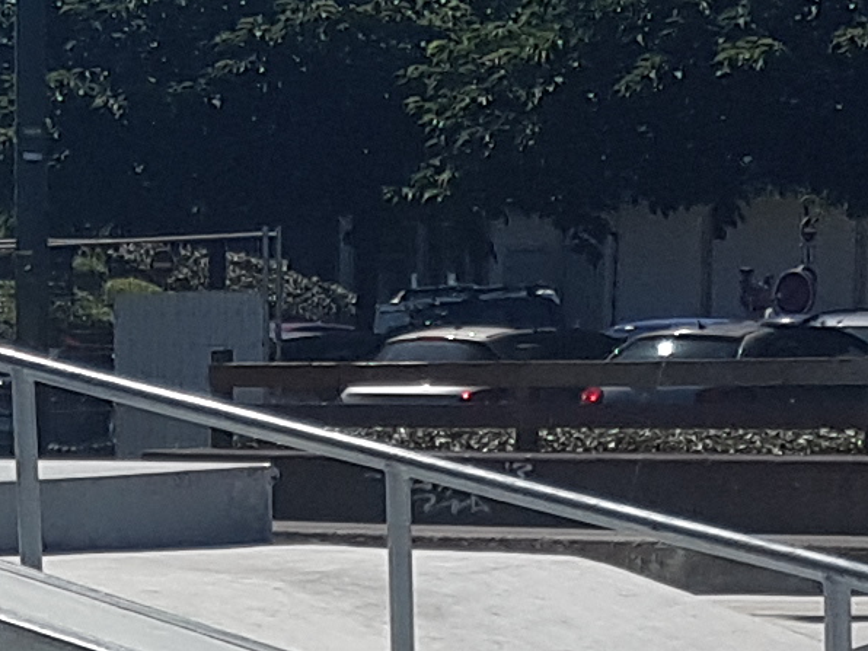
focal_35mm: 176
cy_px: 944
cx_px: 66
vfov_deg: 8.3
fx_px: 4413
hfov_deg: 11.2
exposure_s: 1/5312
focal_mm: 4.2
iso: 40
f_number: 1.7
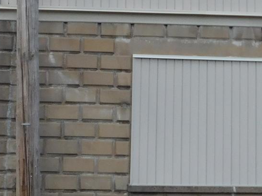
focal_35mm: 86
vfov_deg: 17.1
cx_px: 138
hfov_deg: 22.8
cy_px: 68
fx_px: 651
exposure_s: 1/400
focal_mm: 4
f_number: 6
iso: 125
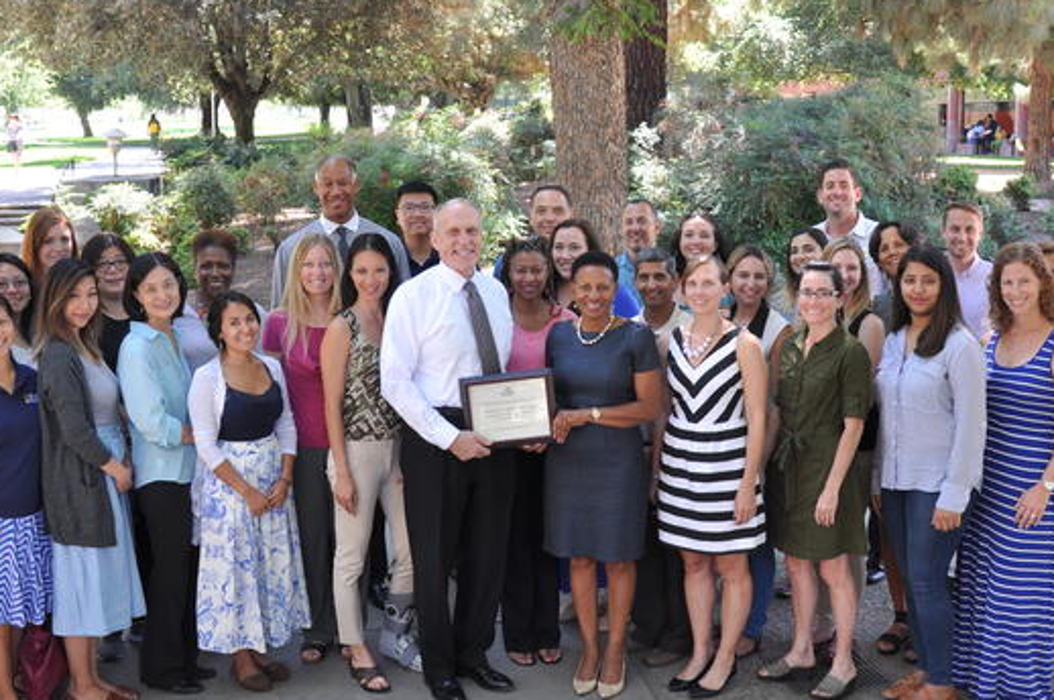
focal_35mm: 43
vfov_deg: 31.1
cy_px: 303
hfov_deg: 45.5
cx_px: 532
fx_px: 1257
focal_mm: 18
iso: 200
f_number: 6.3
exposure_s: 1/40
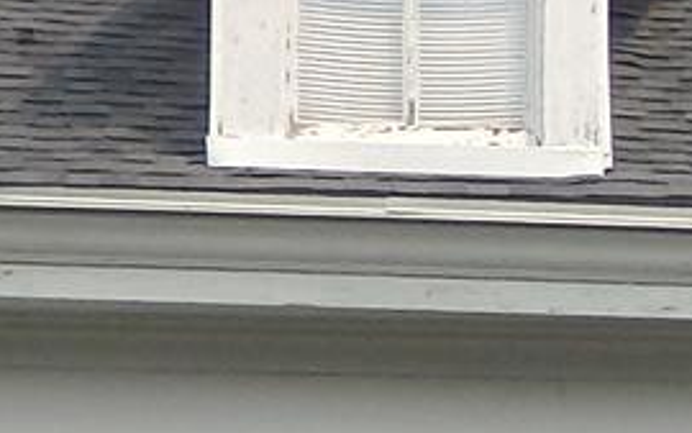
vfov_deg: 4.0
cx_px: 1674
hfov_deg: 6.2
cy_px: 1120
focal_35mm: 322
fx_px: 6075
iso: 125
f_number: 10.4
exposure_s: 1/200
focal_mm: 7.3
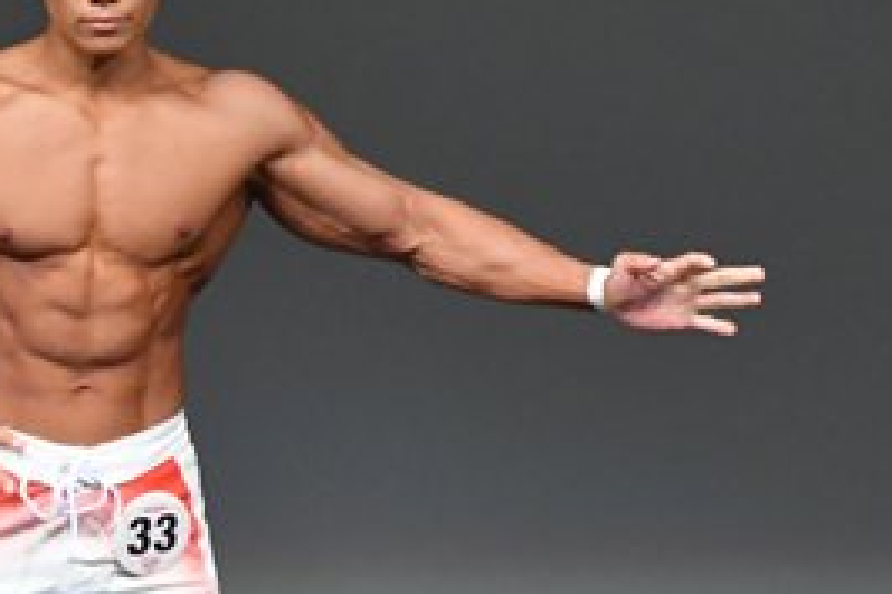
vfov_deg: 1.4
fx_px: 24885
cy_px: 557
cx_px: 25
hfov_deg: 2.1
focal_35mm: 1005
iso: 4000
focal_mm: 230
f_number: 5.6
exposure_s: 1/400
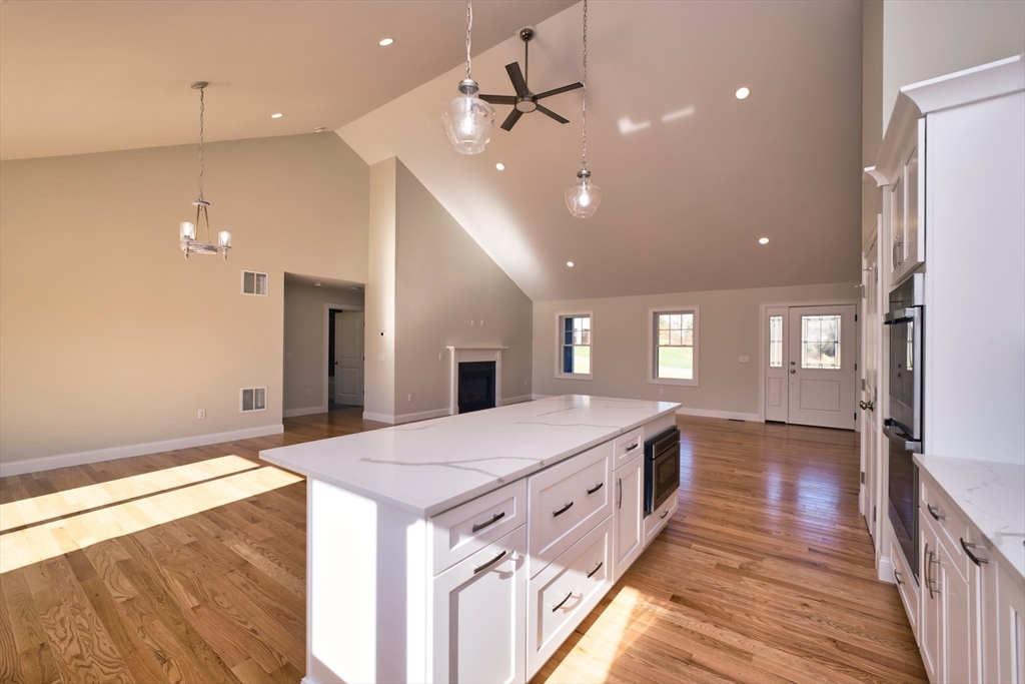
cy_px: 342
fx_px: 399
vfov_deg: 81.2
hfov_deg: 104.2
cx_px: 512
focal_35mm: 14
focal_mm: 14
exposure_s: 1/160
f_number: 3.5
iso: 100
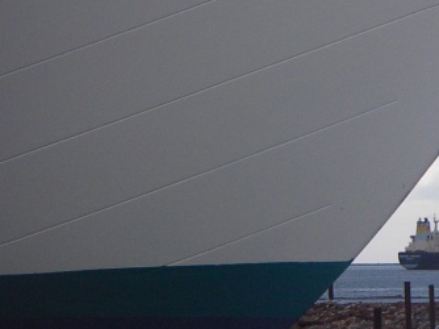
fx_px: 1457
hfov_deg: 16.5
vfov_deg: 12.8
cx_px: 515
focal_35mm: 115
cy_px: 262
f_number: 3.5
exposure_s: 1/40
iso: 64
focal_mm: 8.1
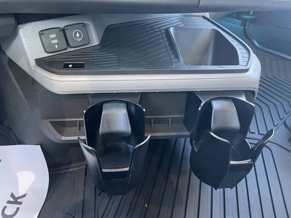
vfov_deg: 53.1
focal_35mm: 26
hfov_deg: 67.3
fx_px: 219
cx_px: 146
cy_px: 109
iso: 640
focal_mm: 4.2
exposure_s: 1/35
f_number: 1.6
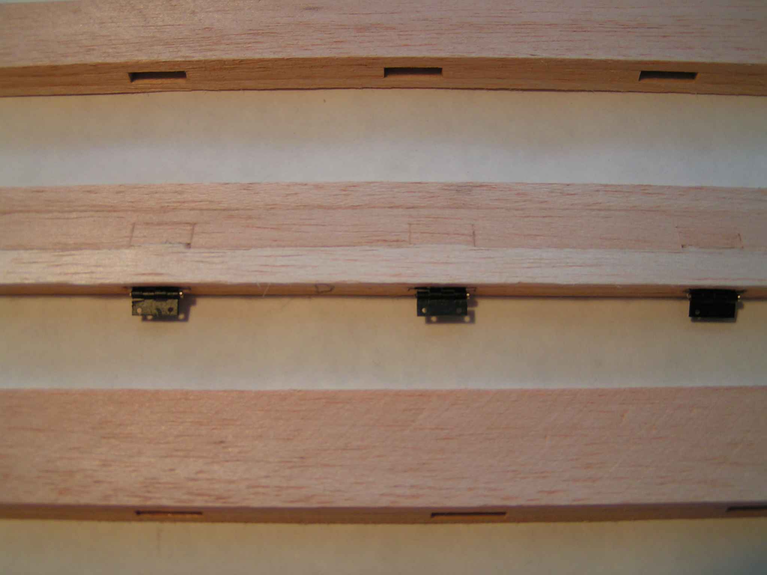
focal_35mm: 38
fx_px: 842
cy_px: 288
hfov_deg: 49.0
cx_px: 384
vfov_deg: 37.7
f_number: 2.8
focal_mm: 5.8
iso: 50
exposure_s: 1/40
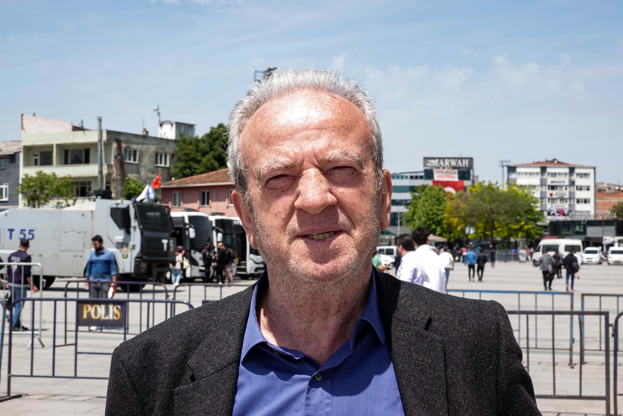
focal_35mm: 56
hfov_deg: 35.6
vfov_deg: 24.2
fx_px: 969
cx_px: 312
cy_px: 208
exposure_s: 1/160
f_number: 7.1
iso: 100
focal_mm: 20.49
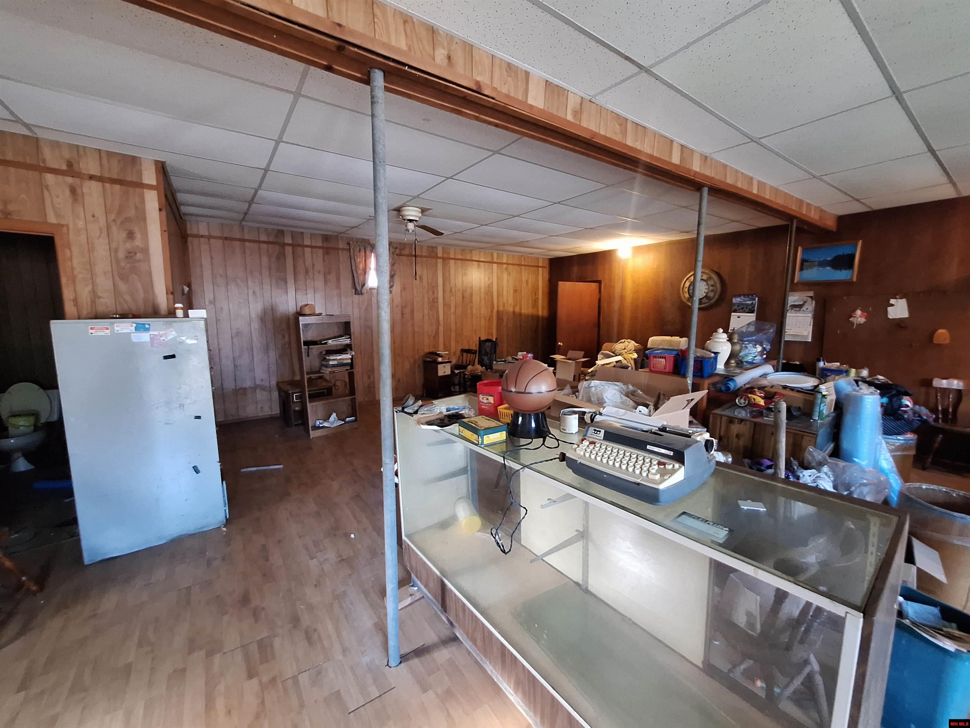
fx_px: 364
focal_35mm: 13
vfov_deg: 89.9
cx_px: 485
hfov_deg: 106.2
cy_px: 364
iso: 640
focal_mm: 1.74
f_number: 2.2
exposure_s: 1/20
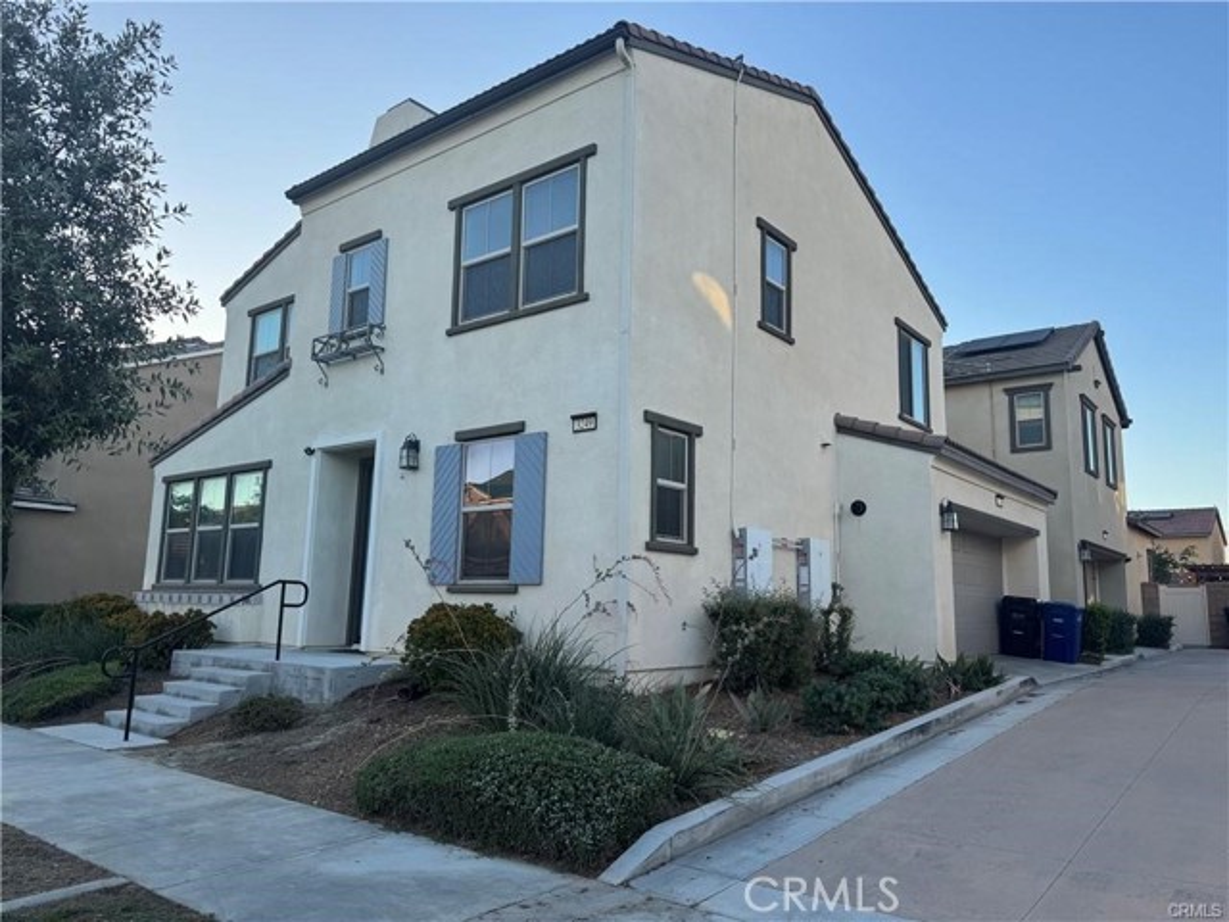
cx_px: 614
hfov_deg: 71.6
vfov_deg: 56.8
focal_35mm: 24
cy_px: 461
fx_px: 852
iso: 80
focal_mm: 6.76
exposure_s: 1/876
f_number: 1.78
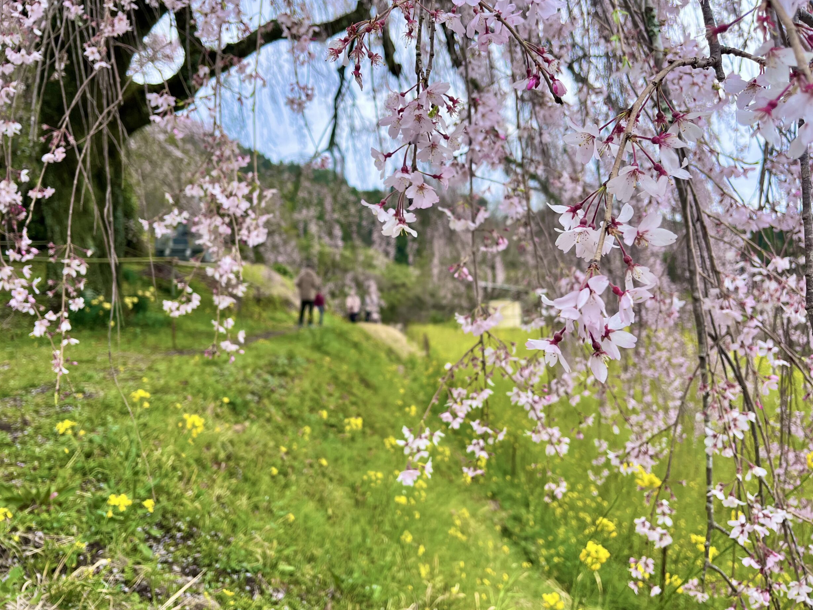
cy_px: 298
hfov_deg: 65.3
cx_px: 396
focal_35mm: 27
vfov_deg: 51.4
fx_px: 634
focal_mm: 5.1
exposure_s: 1/1266
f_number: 1.6
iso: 50
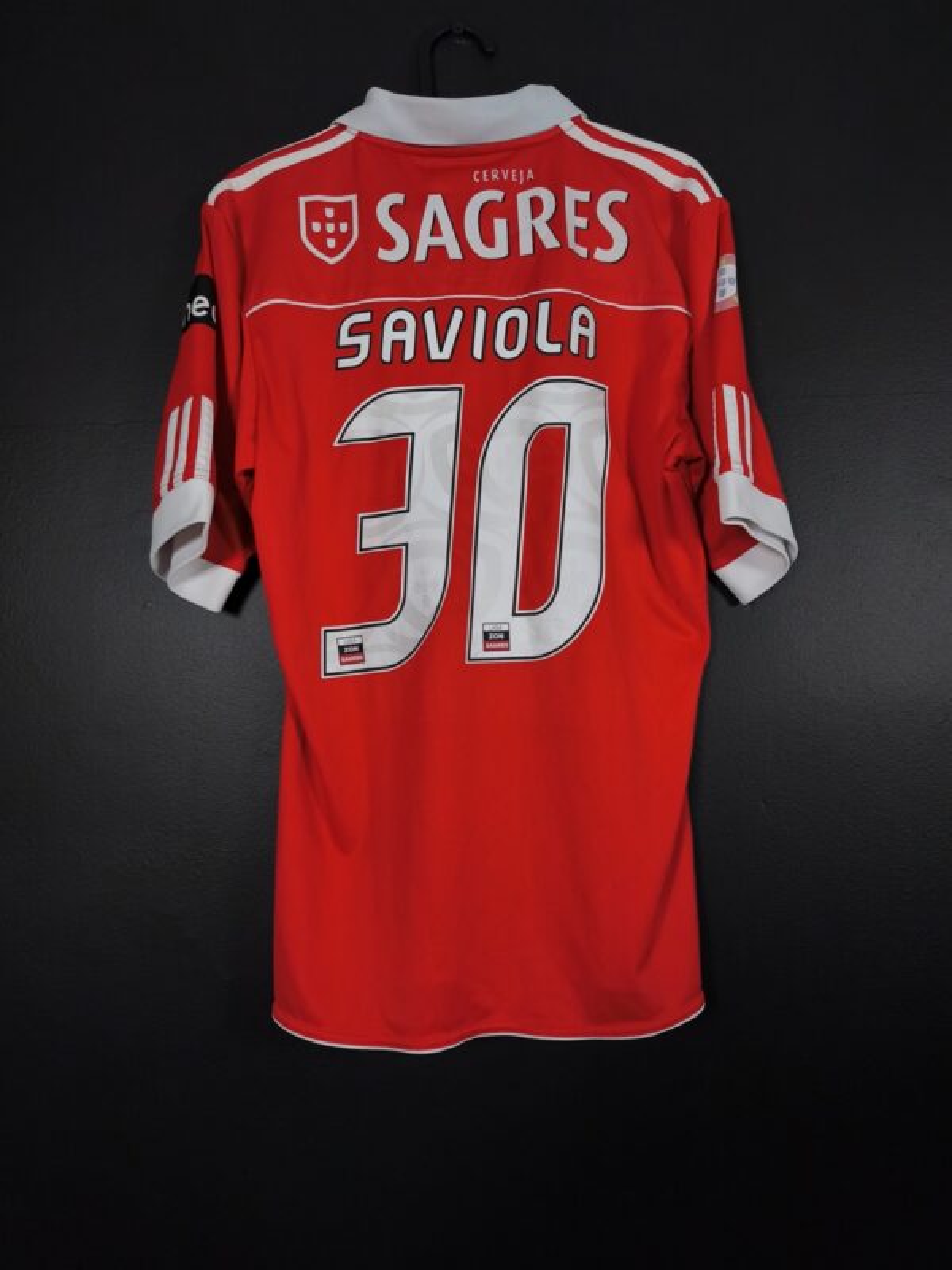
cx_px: 476
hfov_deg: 58.9
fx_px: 843
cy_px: 635
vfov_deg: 73.9
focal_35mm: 23
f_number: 1.6
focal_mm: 6.57
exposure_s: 1/125
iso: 400
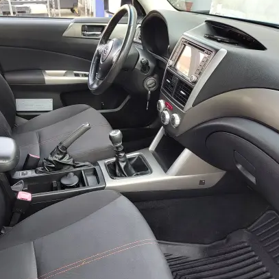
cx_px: 96
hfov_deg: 50.3
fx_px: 292
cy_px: 151
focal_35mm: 32
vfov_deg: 51.0
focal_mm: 5.56
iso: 129
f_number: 1.8
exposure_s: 1/100
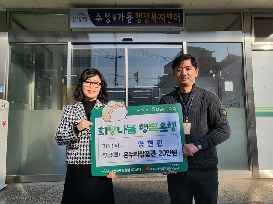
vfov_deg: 53.1
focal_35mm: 26
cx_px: 136
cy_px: 102
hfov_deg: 67.3
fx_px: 205
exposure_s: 1/3427
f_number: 1.8
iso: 50
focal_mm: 4.25
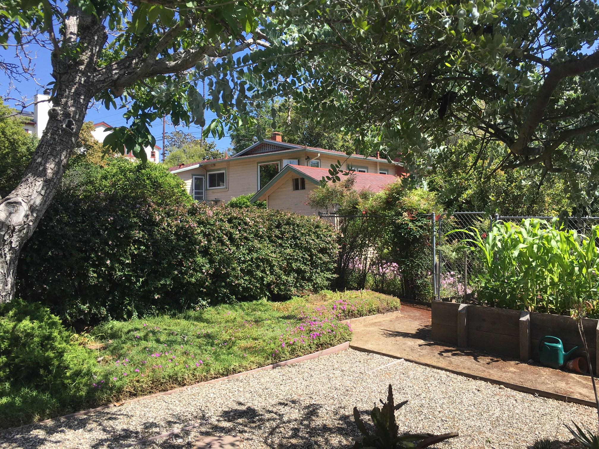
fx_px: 502
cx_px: 300
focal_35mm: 29
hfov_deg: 61.7
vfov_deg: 48.2
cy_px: 224
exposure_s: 1/864
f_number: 2.2
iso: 25
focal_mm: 4.15
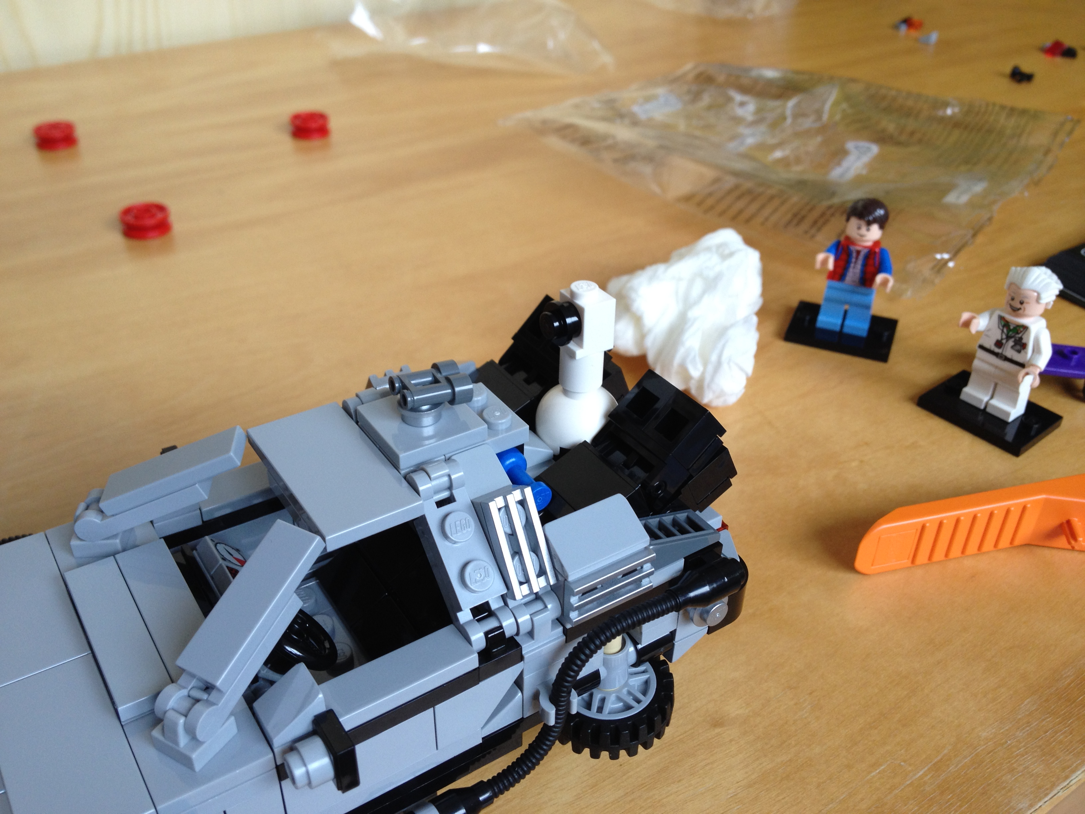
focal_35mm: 35
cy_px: 407
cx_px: 542
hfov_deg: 52.6
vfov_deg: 40.7
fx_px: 1097
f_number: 2.4
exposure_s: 1/20
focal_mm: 4.28
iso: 80
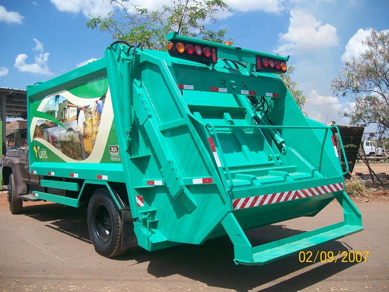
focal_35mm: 35
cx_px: 194
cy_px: 146
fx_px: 393
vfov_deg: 40.7
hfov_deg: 52.6
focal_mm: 5.8
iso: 80
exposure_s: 1/208
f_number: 7.2
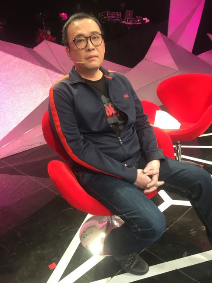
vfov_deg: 61.6
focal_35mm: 29
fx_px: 237
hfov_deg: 48.3
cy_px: 142
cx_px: 106
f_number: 2.2
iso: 80
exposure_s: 1/33
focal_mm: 4.15
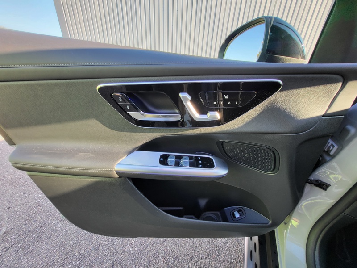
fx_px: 134
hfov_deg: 106.2
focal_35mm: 13
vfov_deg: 89.9
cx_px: 178
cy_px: 134
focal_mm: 1.74
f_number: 2.2
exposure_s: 1/100
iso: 50
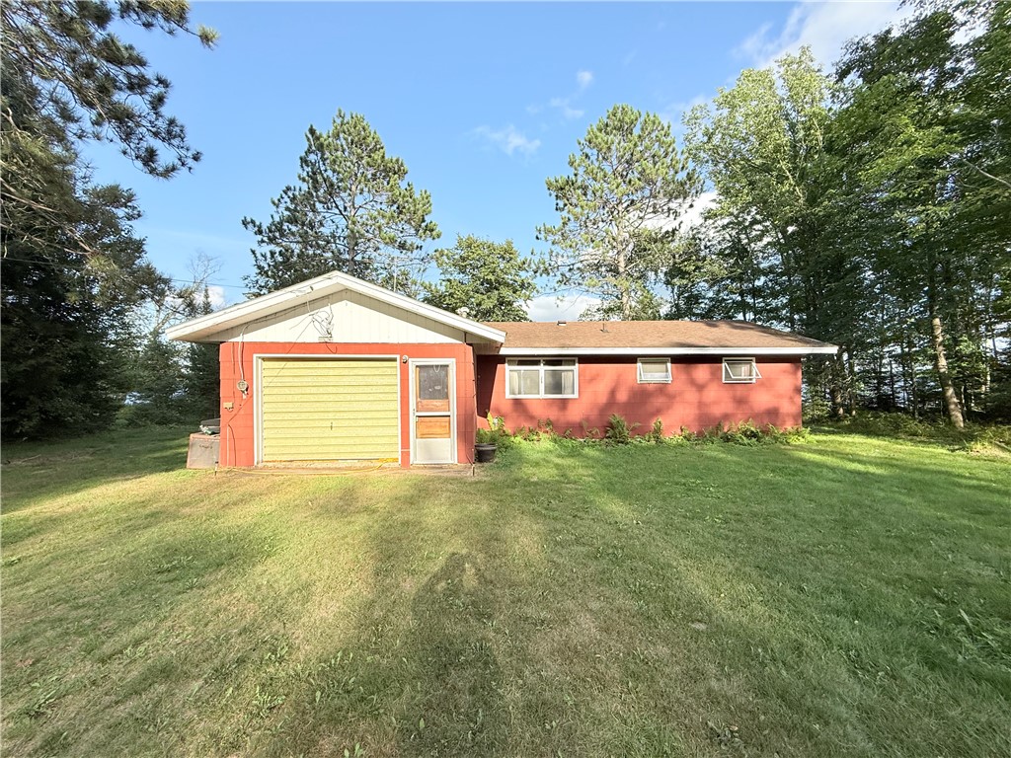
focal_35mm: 14
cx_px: 506
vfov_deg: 85.7
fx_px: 409
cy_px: 379
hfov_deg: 102.1
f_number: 2.2
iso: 64
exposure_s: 1/1259
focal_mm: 2.22
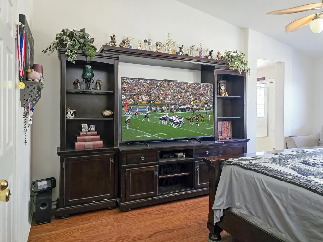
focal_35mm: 23
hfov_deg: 73.9
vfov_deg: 58.9
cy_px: 121
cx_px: 162
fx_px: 215
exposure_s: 1/120
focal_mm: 6.3
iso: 1000
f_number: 1.7
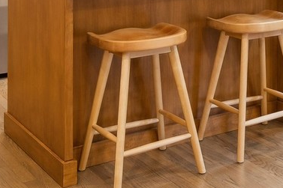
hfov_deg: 23.3
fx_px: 676
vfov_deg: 14.5
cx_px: 224
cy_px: -118
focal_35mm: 86
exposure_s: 1/4
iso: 200
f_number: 8
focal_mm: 20
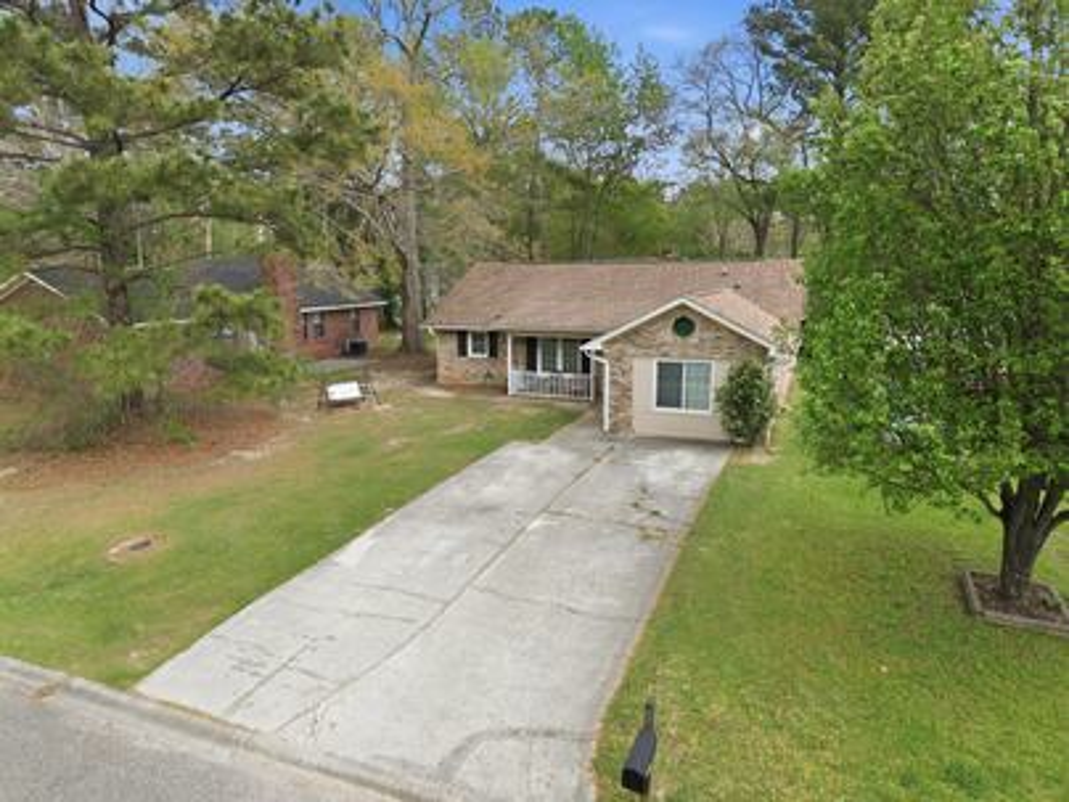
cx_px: 534
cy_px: 401
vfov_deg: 56.8
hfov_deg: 71.6
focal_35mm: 24
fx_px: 741
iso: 100
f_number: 1.8
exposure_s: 1/80
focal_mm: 8.7
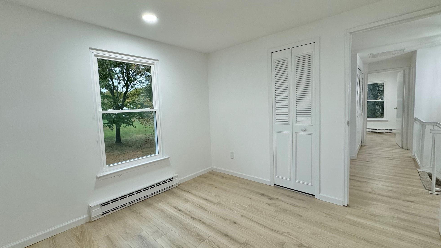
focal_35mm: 16
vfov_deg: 67.1
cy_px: 121
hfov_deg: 99.4
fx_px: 187
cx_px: 216
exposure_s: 1/120
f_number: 2.2
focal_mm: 2.22
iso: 160
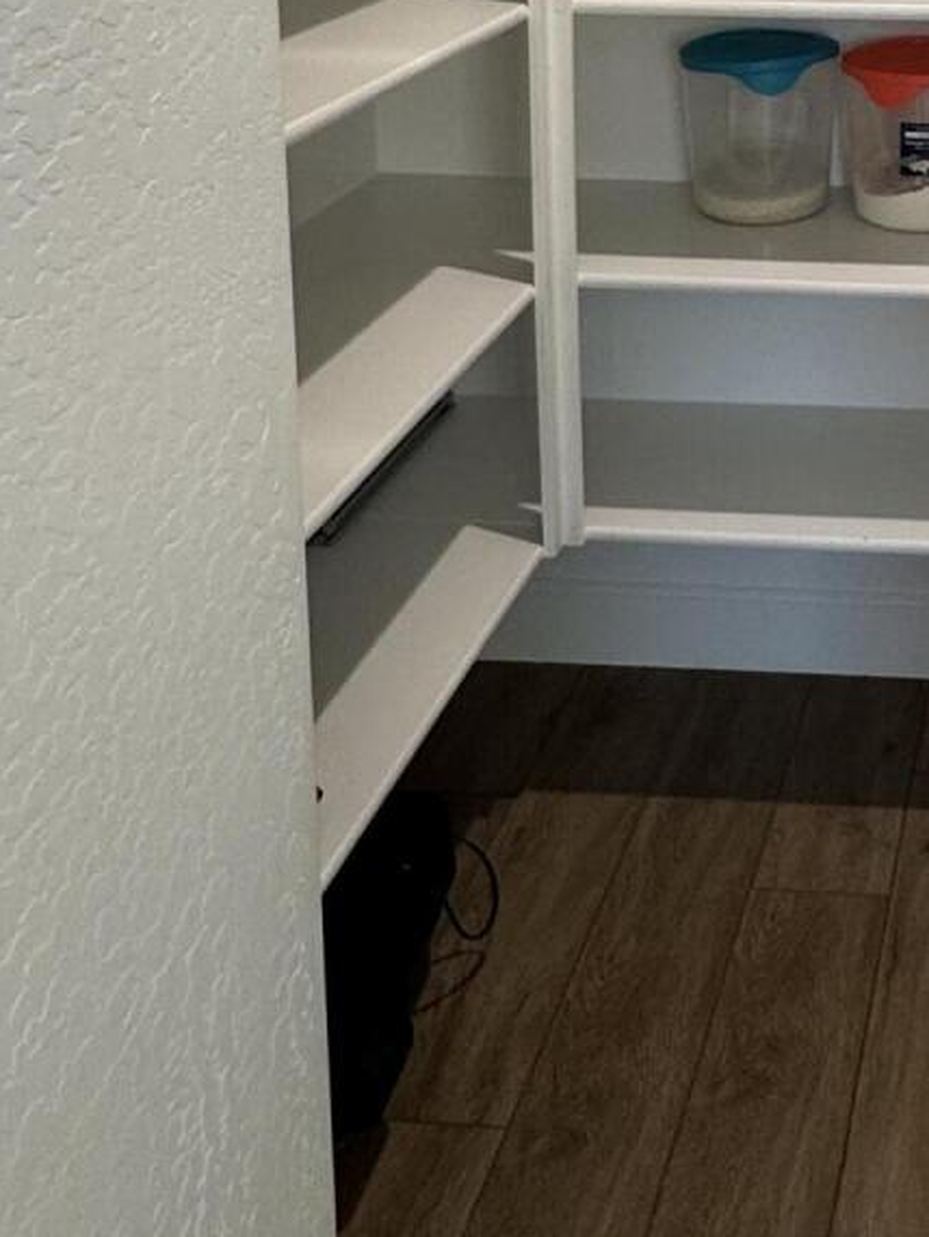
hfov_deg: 27.4
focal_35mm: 49
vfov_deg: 34.7
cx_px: 998
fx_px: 1751
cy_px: -45
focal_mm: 2.22
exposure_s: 1/60
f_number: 2.2
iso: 160
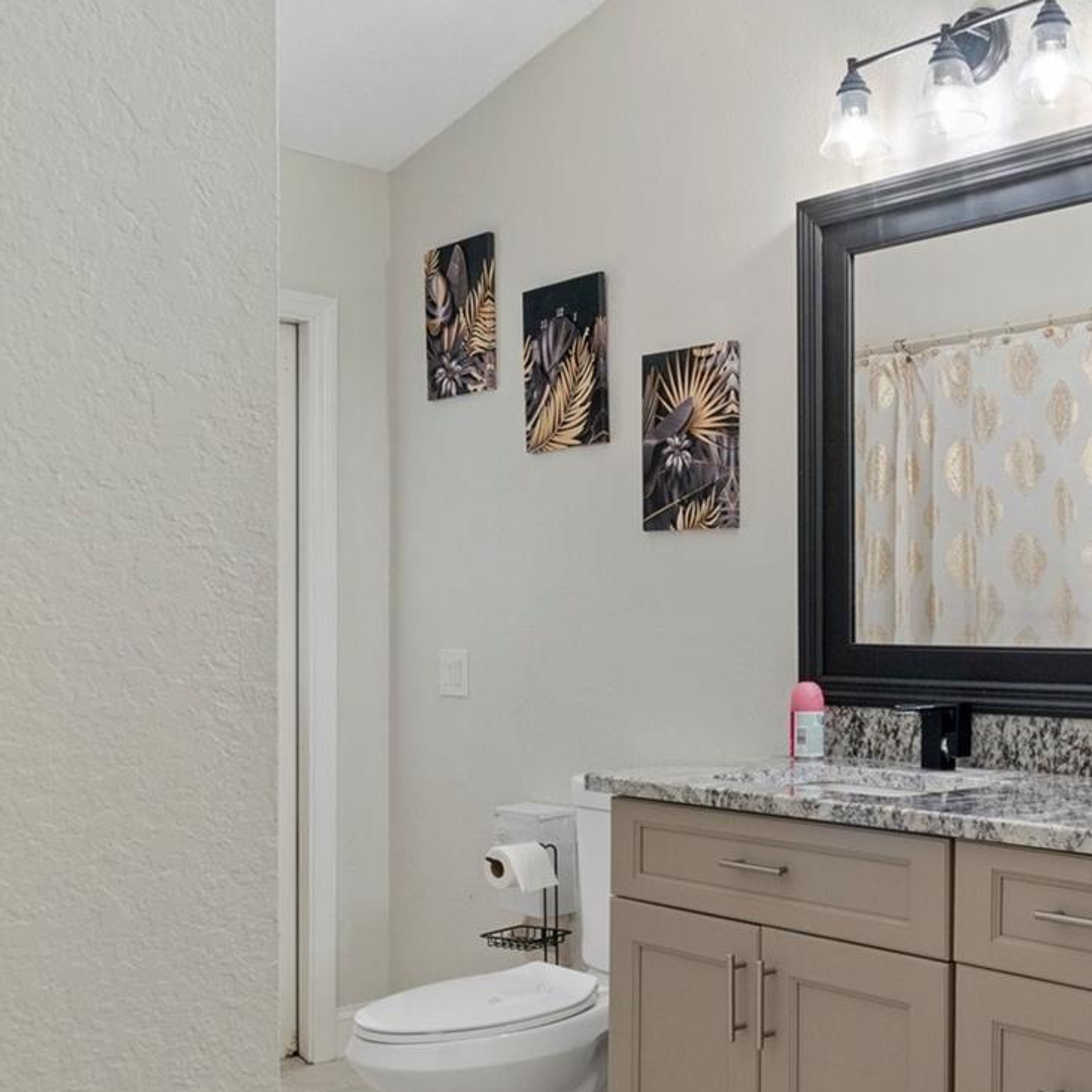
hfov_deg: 41.0
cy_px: 619
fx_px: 1392
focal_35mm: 39
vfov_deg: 42.7
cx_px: 880
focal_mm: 14
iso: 500
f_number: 8
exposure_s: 1/5
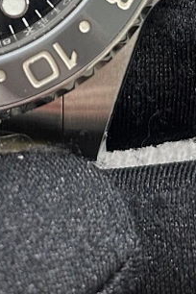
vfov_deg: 10.5
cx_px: -38
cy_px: -102
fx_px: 1560
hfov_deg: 7.1
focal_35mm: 191
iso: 125
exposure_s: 1/60
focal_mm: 5.96
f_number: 1.6
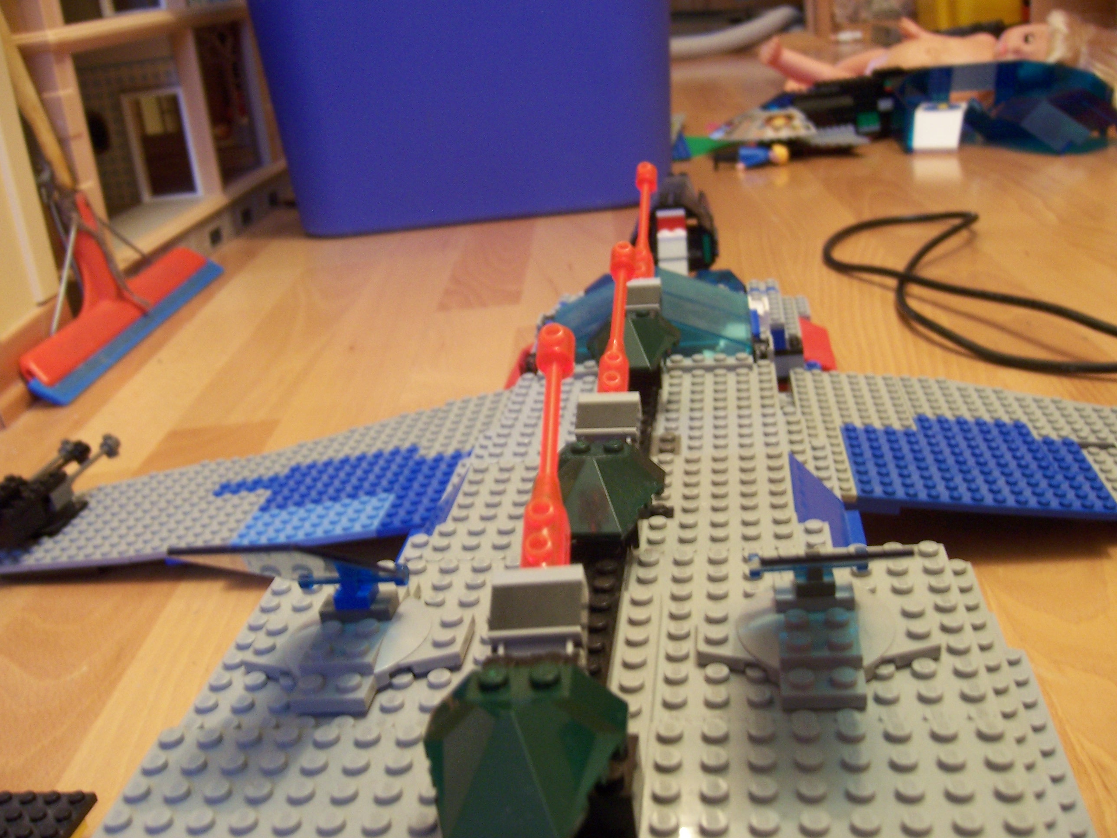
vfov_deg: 39.7
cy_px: 419
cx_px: 558
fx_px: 1162
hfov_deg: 51.4
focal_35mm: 36
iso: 160
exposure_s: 1/10
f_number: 2.8
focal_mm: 6.2
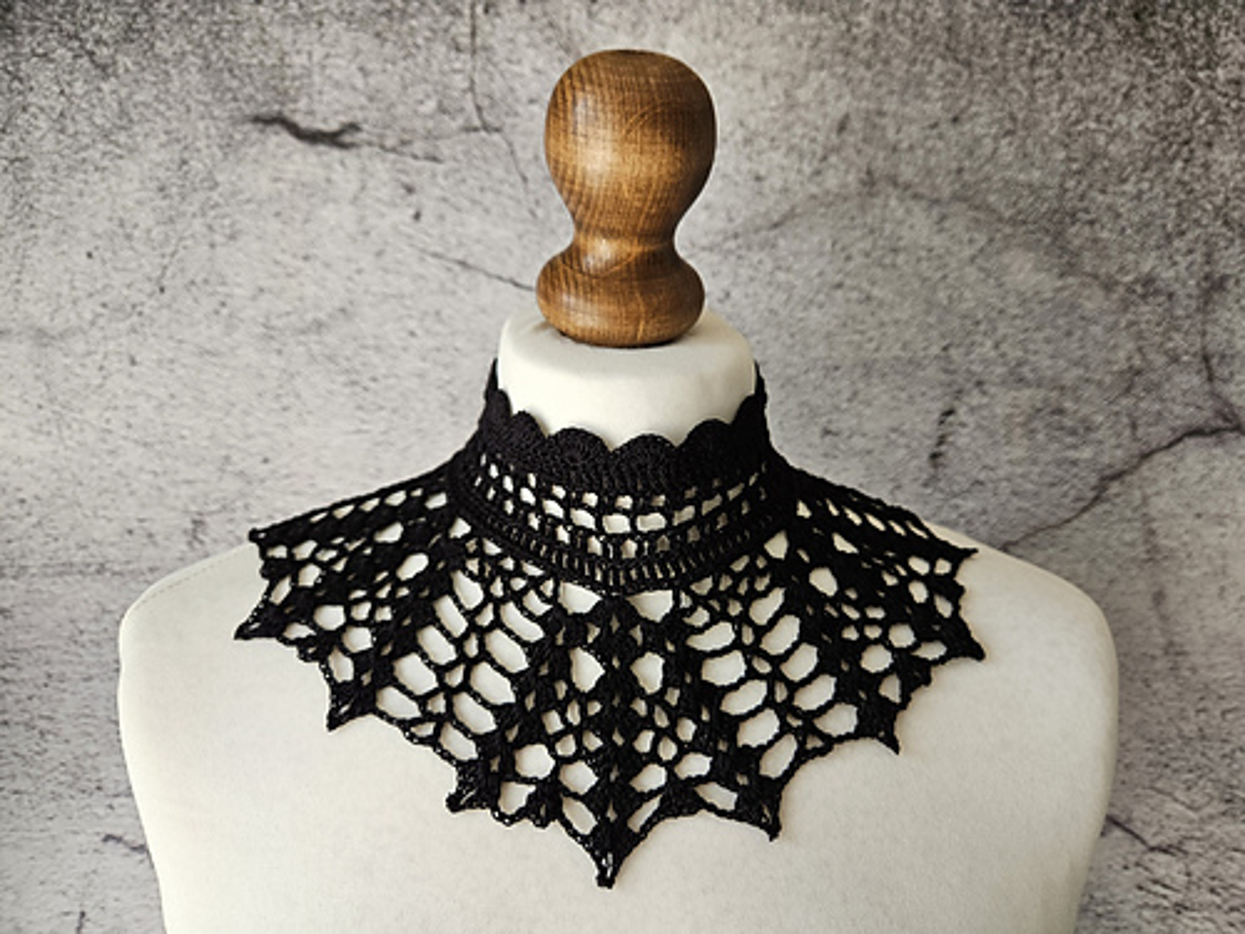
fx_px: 827
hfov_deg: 73.9
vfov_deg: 58.9
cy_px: 467
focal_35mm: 23
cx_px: 622
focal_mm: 5.4
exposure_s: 1/180
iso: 160
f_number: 1.8
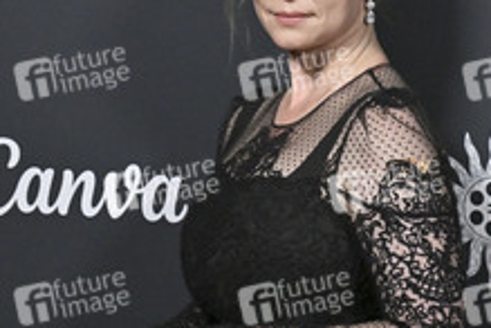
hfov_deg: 18.4
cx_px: 326
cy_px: 130
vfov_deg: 12.3
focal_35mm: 111
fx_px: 1514
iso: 2500
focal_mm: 54
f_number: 6.3
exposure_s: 1/320
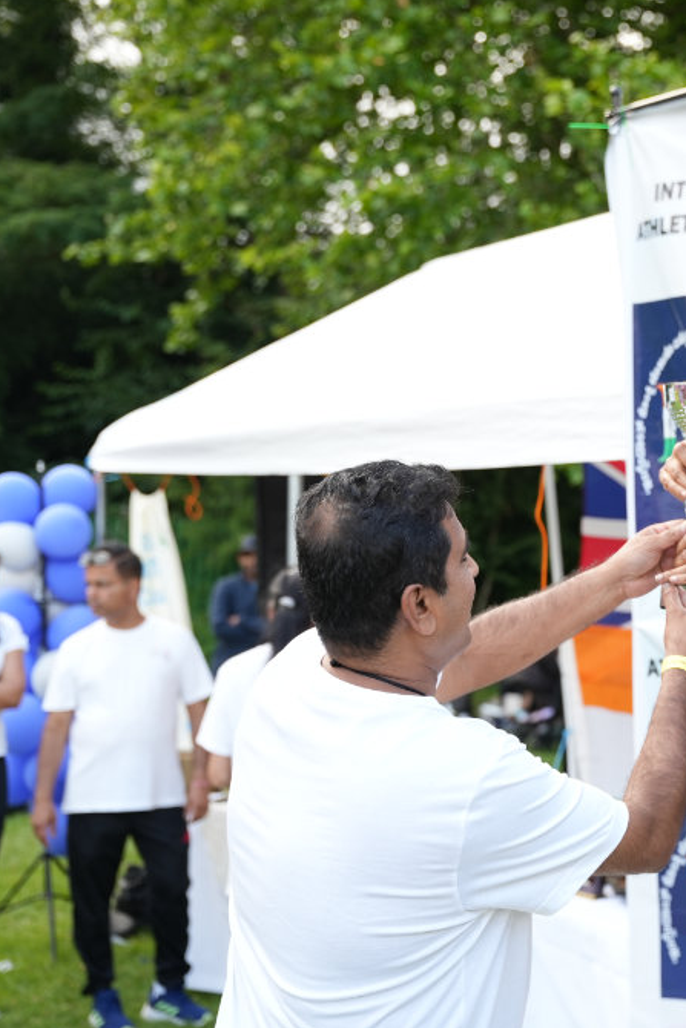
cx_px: 632
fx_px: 1760
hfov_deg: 21.5
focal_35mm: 62
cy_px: 515
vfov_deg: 32.6
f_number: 2.8
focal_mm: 40.4
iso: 250
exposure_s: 1/250
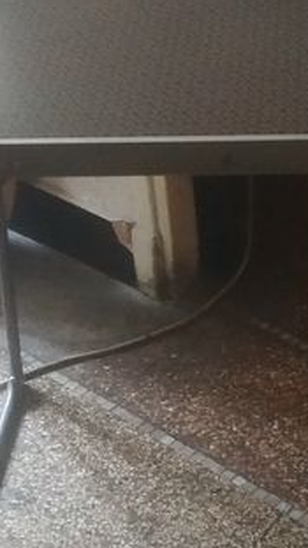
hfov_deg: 14.3
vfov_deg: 25.2
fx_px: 1219
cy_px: 344
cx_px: 257
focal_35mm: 84
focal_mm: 3.94
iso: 1000
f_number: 1.9
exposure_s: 1/20
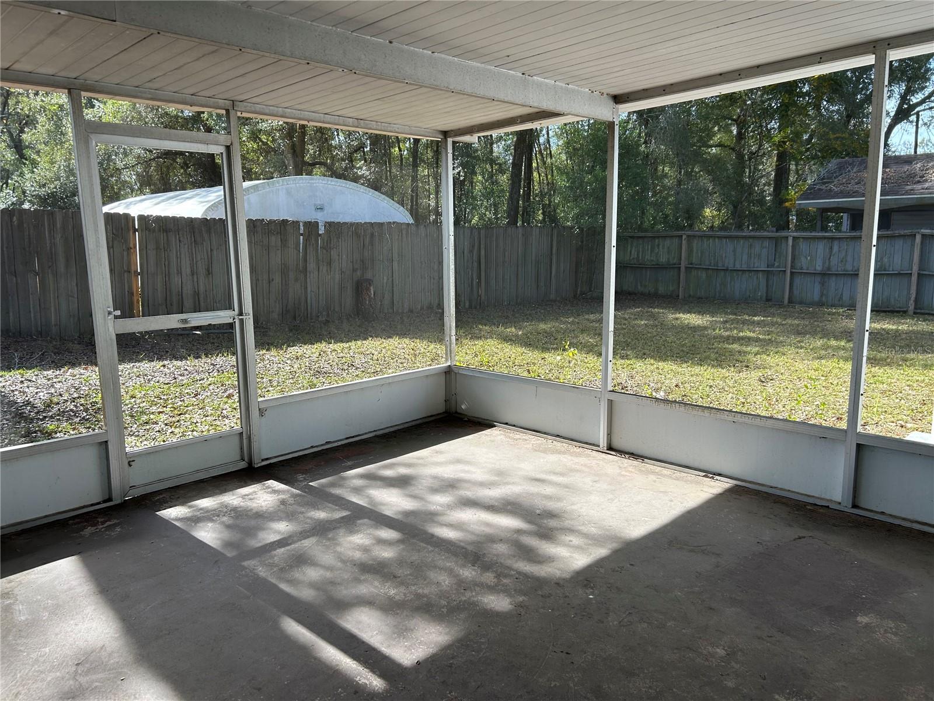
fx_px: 702
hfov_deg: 67.3
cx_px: 467
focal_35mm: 26
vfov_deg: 53.1
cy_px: 350
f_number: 1.5
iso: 50
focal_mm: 5.7
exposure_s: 1/533
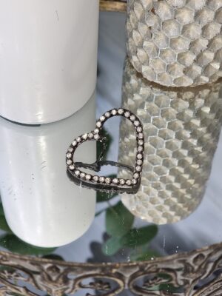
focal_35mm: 72
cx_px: 111
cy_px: 148
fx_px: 616
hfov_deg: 20.4
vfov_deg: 27.0
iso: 40
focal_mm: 9
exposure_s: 1/117
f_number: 2.4
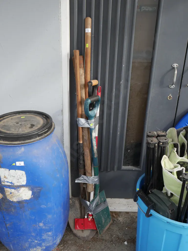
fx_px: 232
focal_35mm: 32
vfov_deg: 56.8
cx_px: 94
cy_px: 126
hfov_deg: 44.2
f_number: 5
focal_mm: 16
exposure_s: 1/160
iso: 200
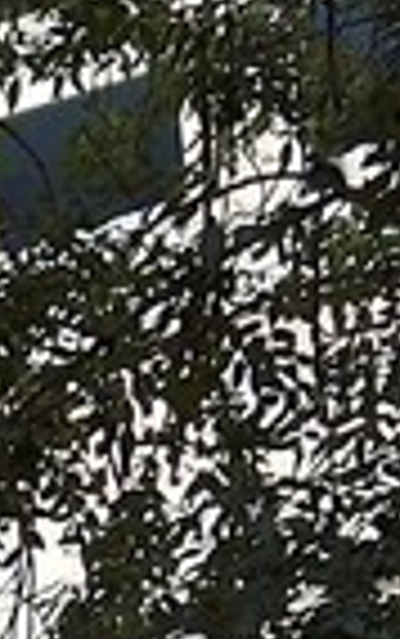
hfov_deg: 3.3
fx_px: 6789
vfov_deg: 5.0
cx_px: -1110
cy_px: 2304
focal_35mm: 390
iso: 200
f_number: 10
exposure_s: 1/160
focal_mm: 34
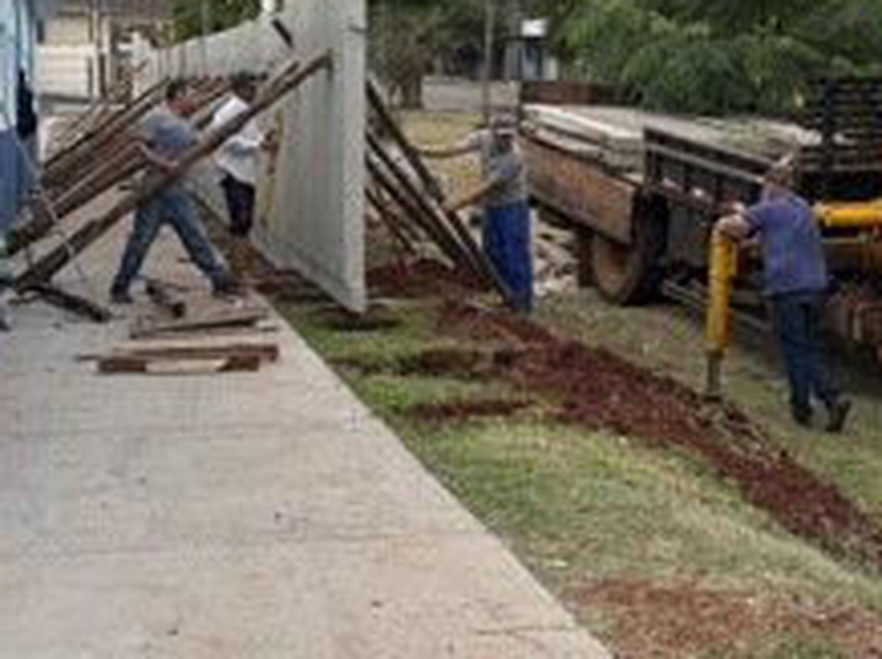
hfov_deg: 25.3
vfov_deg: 19.0
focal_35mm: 77
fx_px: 1960
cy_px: 190
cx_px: 528
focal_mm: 6.76
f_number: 1.78
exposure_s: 1/1795
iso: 100
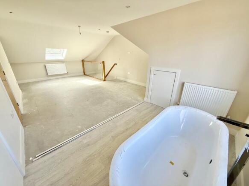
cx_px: 124
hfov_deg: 102.1
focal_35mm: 14
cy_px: 93
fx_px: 101
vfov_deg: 85.7
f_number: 2.2
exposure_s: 1/237
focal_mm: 2.22
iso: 64
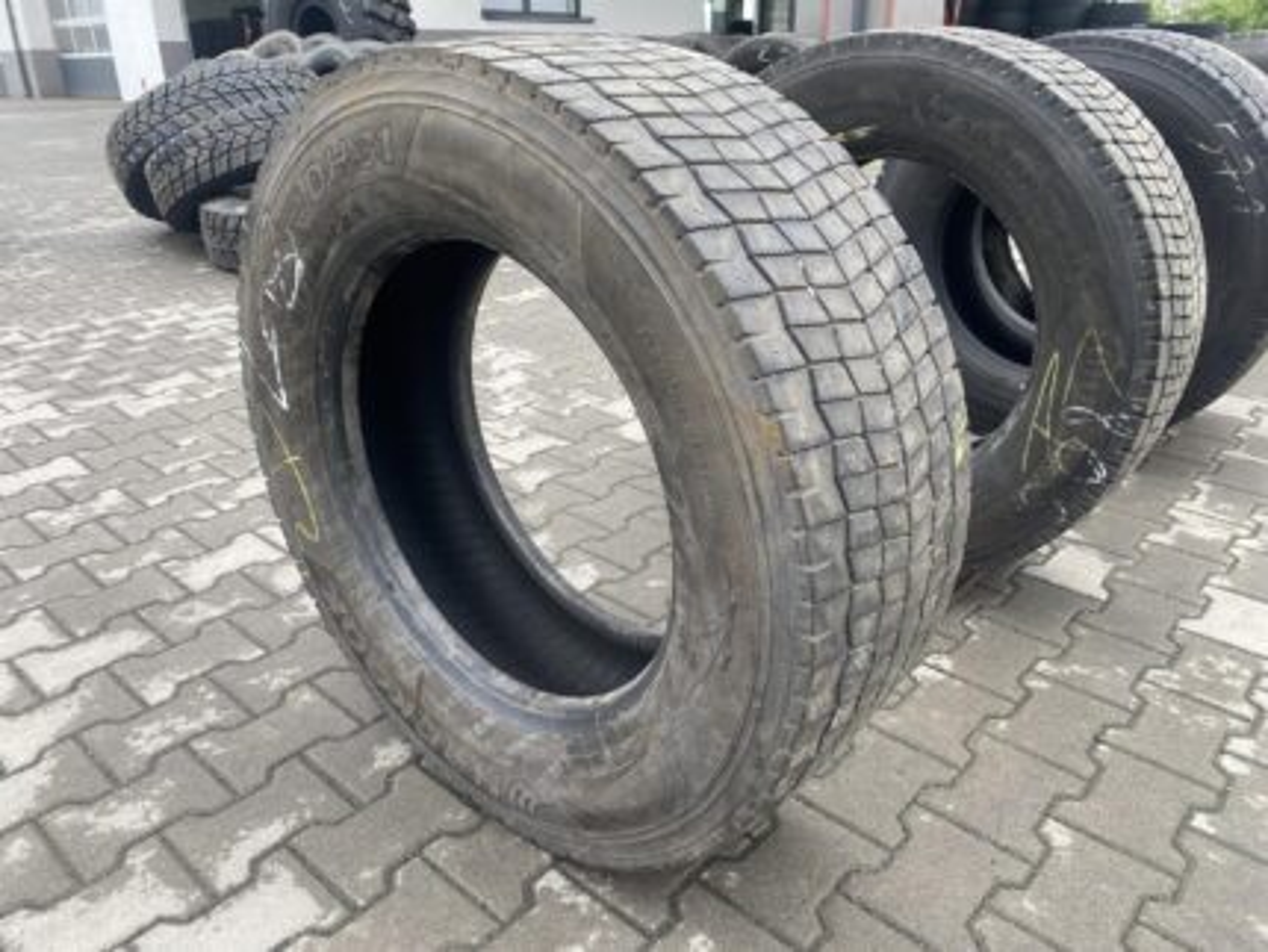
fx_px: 953
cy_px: 476
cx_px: 634
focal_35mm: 26
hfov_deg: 67.3
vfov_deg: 53.1
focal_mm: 4.25
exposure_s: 1/169
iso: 32
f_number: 1.8
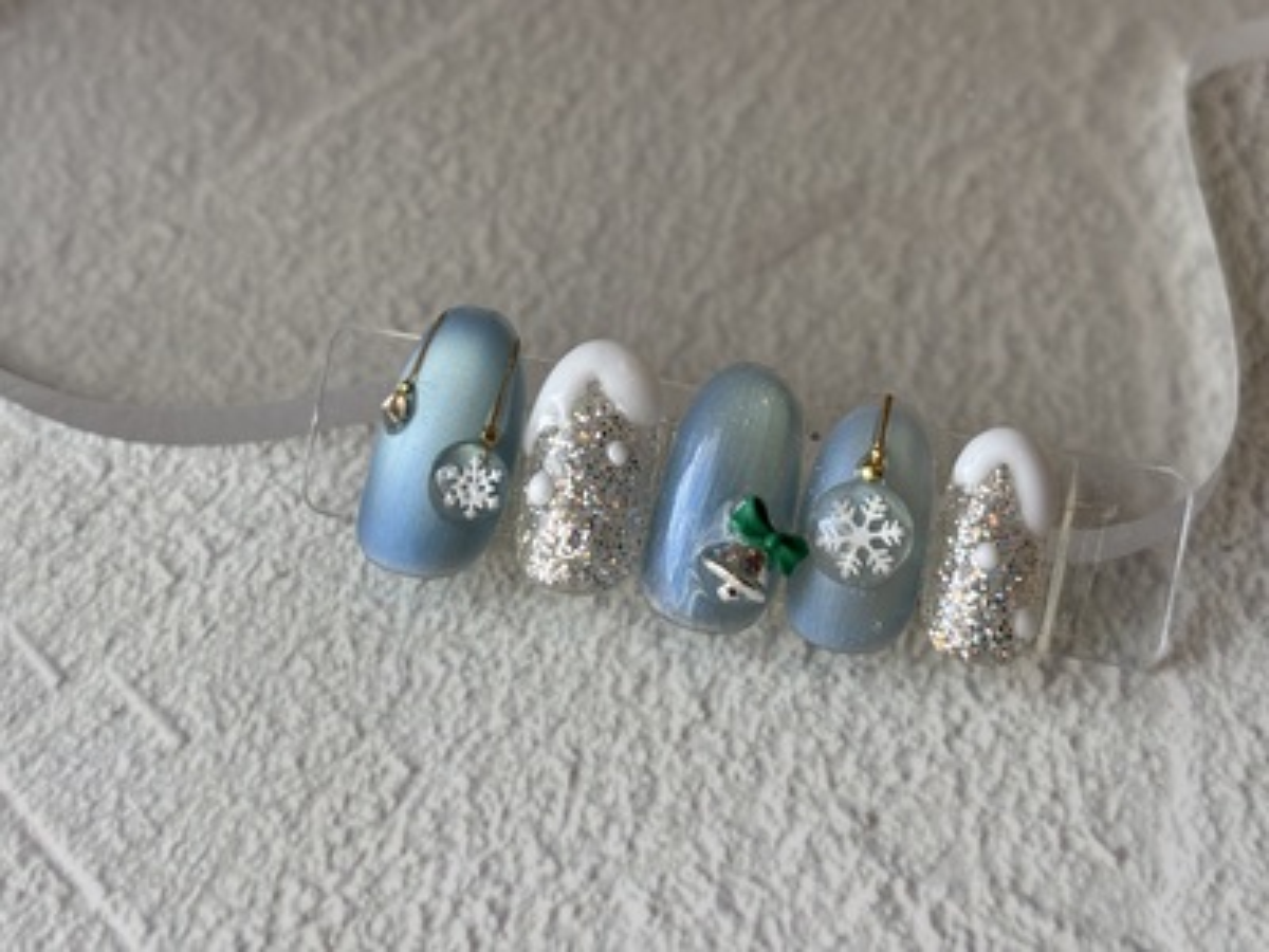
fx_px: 1906
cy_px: 476
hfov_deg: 36.8
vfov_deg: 28.0
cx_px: 634
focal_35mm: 52
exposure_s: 1/405
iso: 32
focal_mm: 5.96
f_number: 1.6
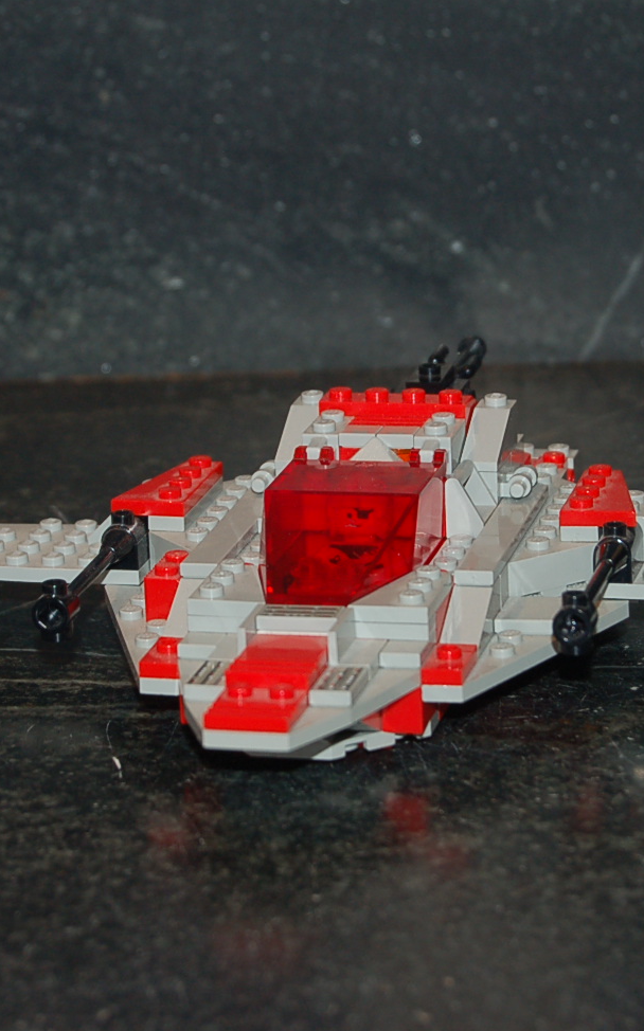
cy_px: 520
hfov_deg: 10.1
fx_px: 3648
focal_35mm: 130
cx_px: 333
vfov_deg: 16.1
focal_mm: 55
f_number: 5.6
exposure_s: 1/60
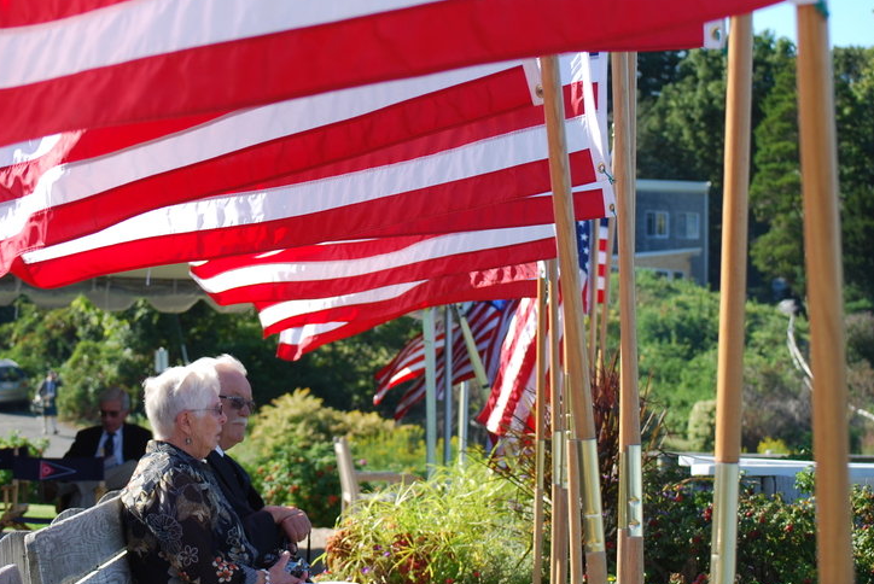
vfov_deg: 11.8
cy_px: 221
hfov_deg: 17.5
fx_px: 2836
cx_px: 371
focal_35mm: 117
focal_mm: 55
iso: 100
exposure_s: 1/200
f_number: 7.1
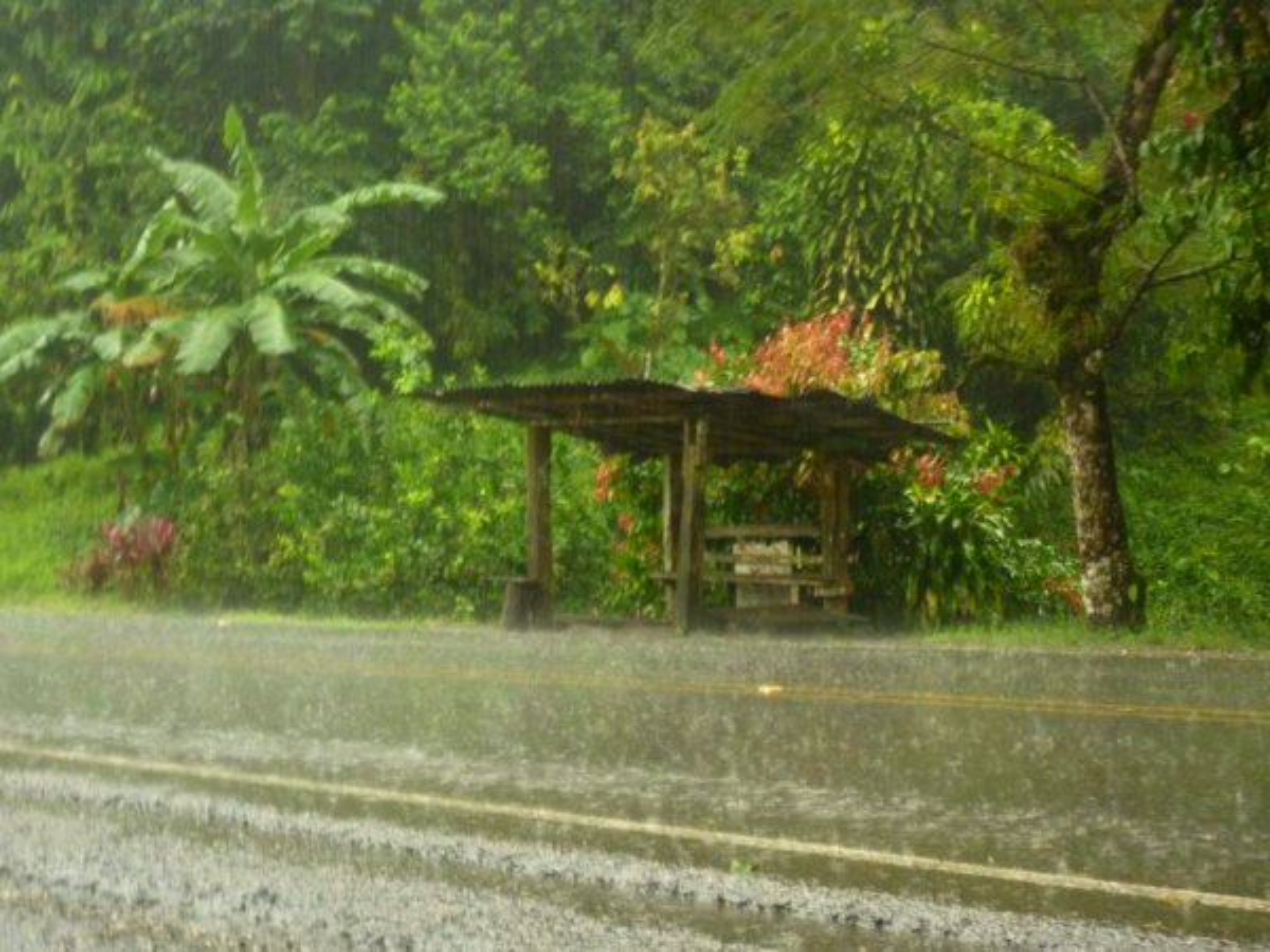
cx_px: 635
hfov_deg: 27.0
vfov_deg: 20.4
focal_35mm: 72
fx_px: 2642
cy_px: 476
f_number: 4.1
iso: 400
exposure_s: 1/8
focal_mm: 11.9
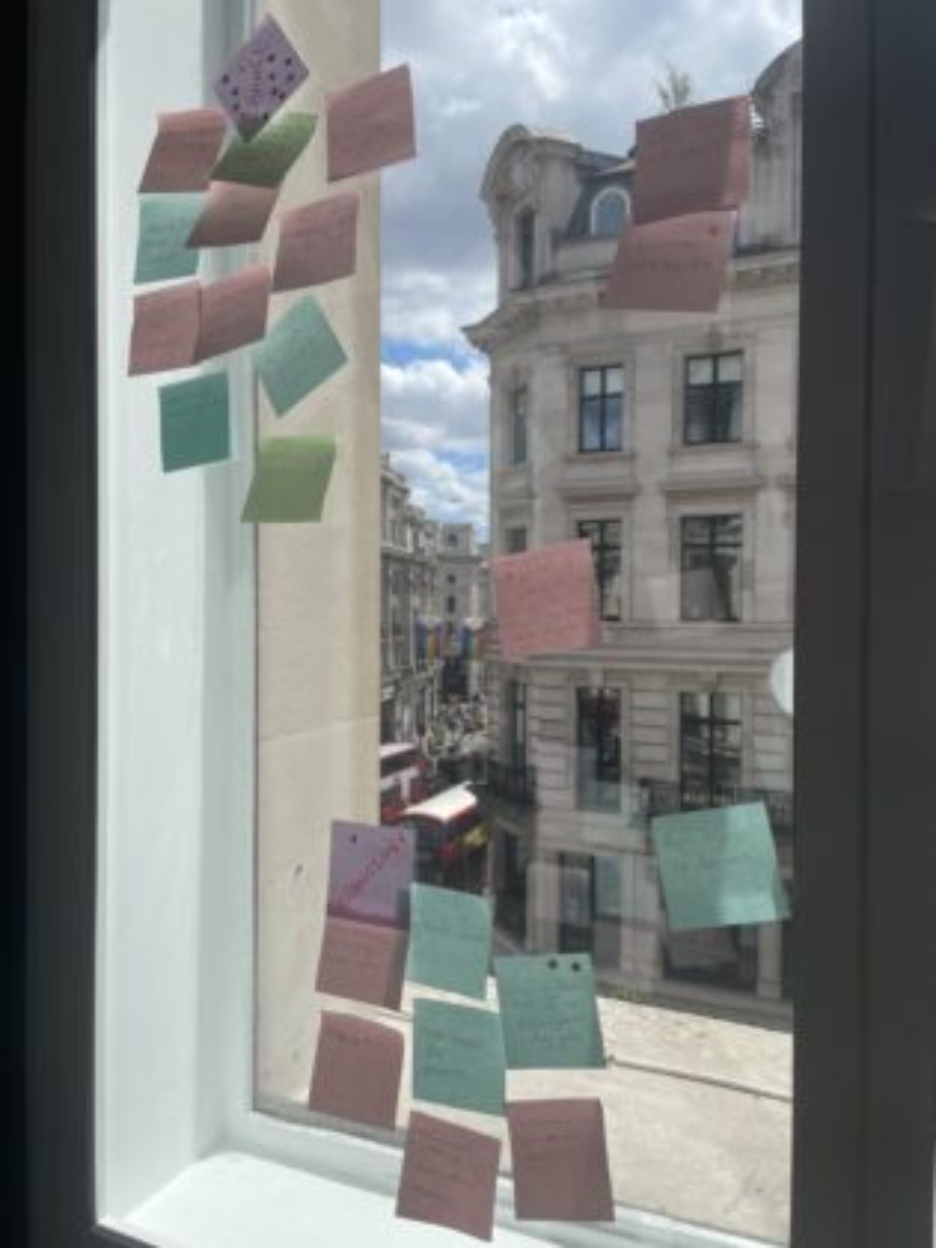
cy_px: 624
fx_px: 937
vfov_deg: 67.3
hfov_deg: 53.1
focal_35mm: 26
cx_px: 468
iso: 32
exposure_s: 1/6494
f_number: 1.6
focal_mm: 4.2
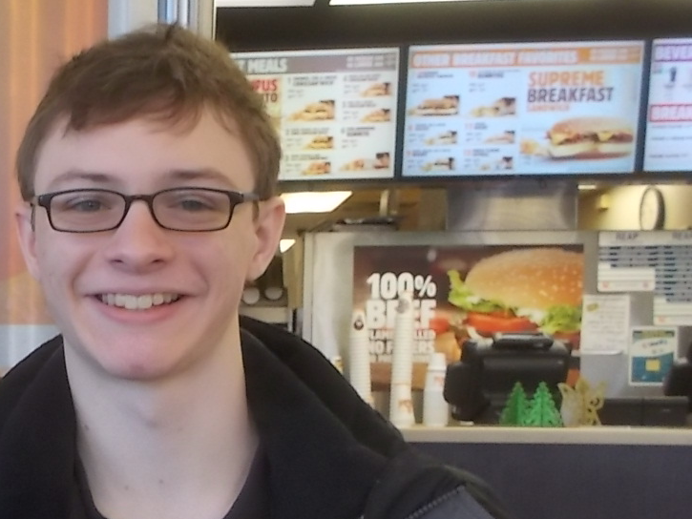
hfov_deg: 28.5
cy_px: 434
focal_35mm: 64
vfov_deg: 22.5
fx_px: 1280
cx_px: 5
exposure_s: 1/30
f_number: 3.3
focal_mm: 4.1
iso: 160
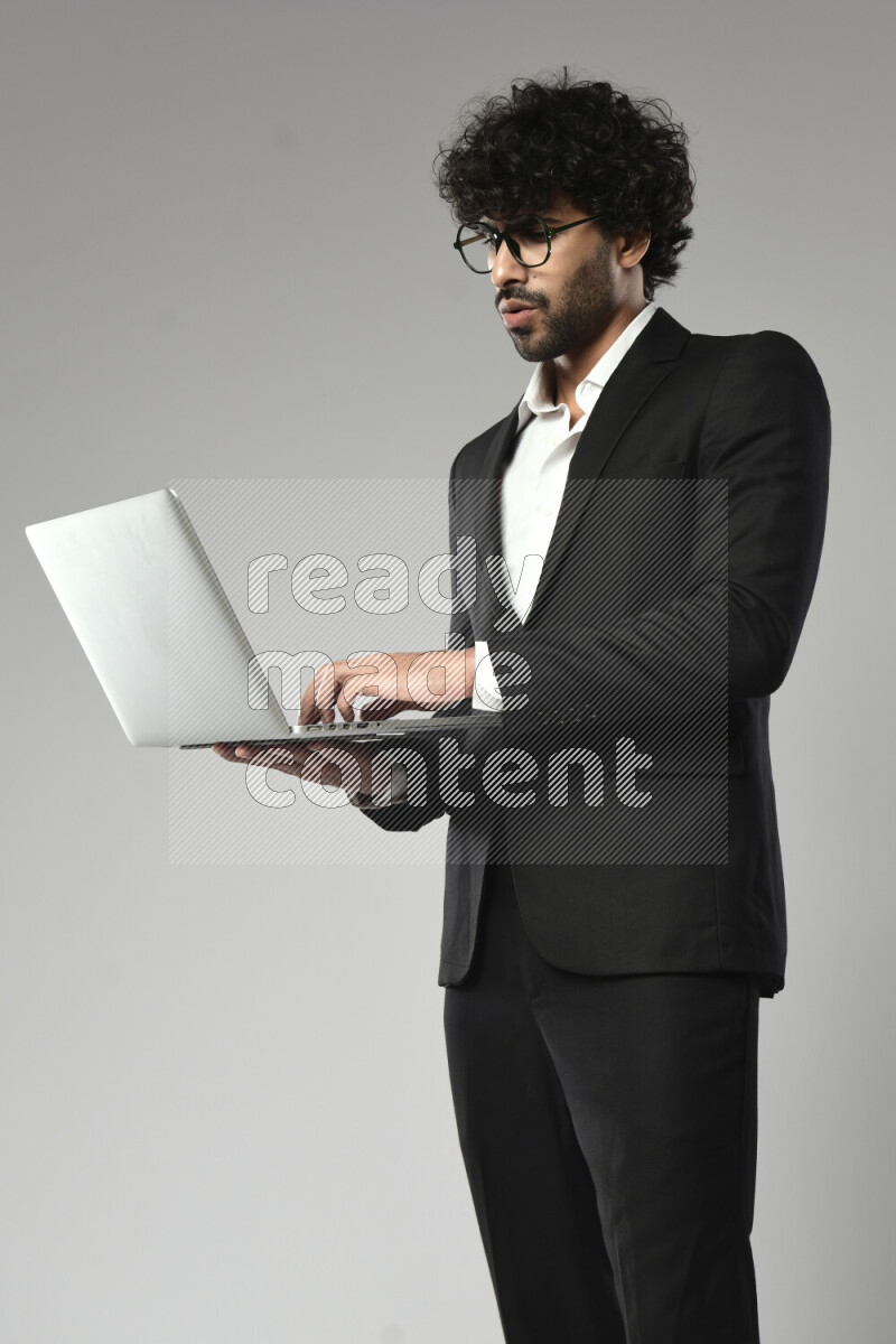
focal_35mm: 52
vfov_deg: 38.2
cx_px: 448
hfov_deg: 26.0
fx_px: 1941
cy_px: 672
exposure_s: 1/125
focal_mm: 52
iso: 400
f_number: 5.6
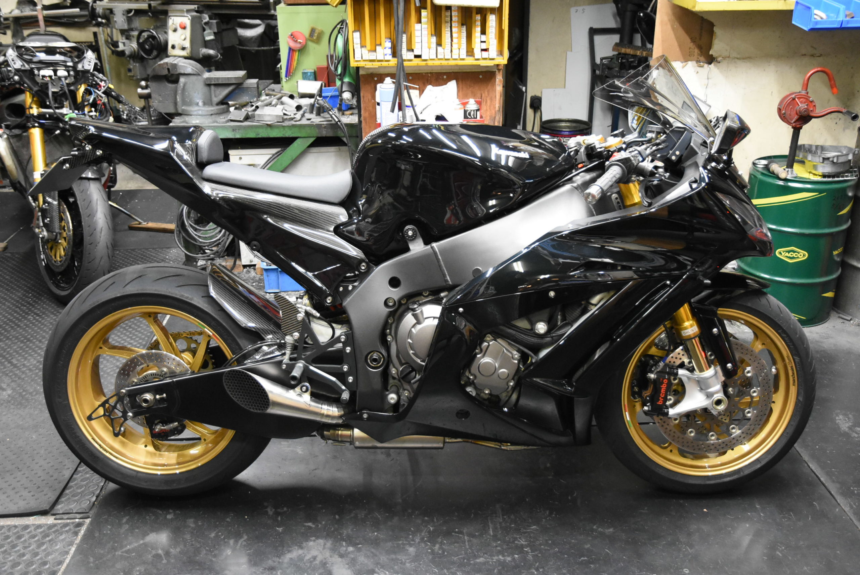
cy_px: 288
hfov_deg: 57.2
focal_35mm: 33
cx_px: 430
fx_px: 789
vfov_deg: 40.0
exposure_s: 1/40
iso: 3600
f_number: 4
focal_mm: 22
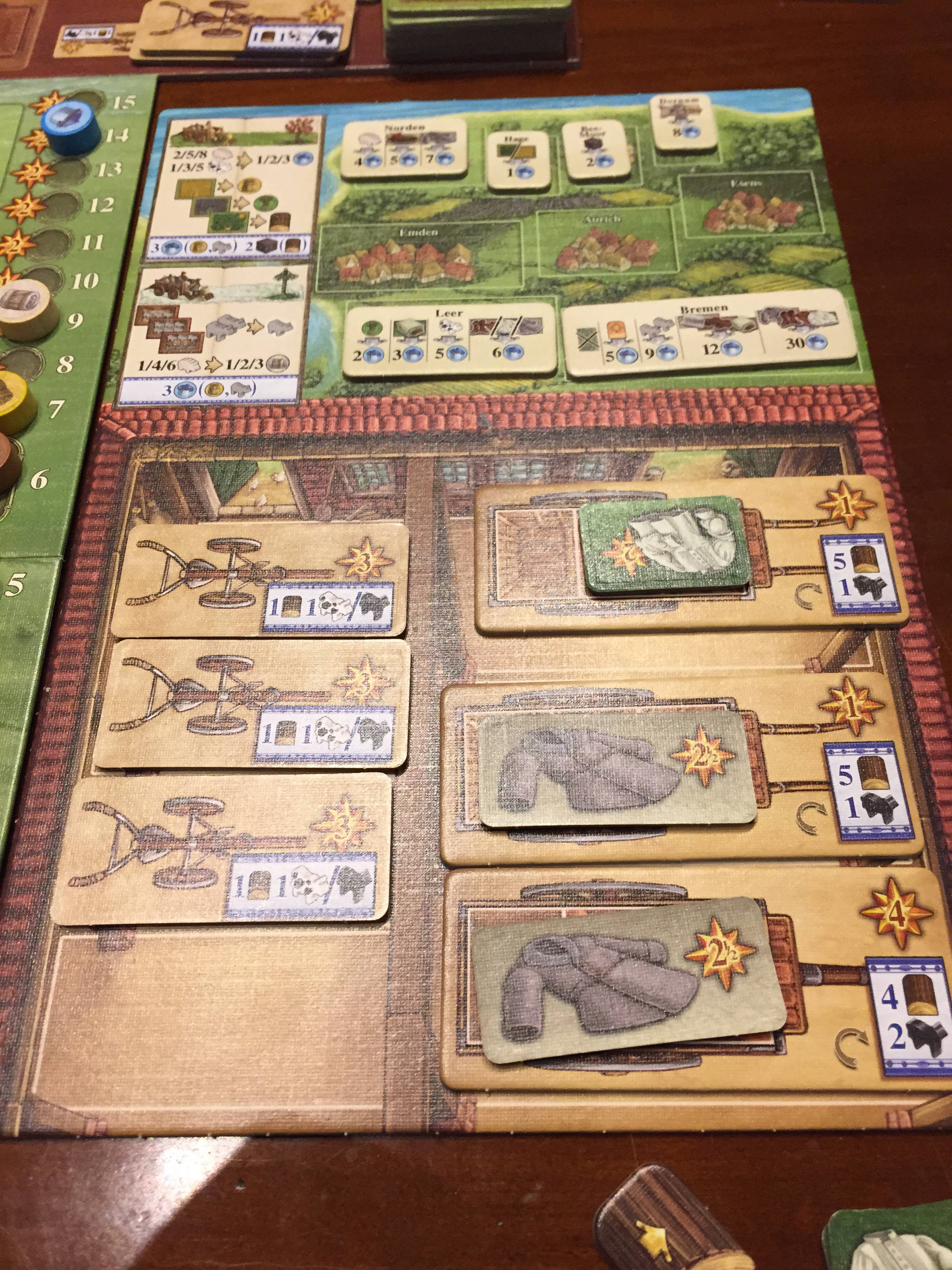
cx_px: 476
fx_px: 1063
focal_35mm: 29
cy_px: 635
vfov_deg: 61.7
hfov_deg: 48.2
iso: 80
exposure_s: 1/33
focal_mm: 4.15
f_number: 2.2
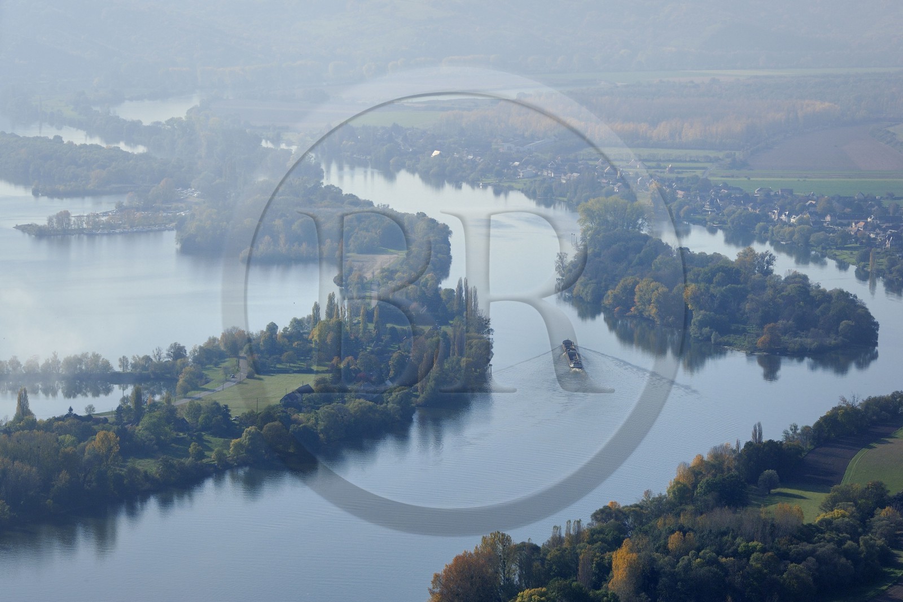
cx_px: 452
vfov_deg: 11.2
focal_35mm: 122
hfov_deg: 16.8
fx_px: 3059
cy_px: 301
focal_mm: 122
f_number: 13
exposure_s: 1/800
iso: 400
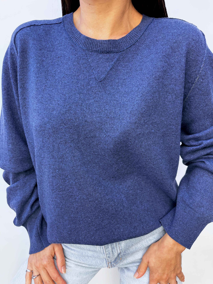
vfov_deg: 71.6
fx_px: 197
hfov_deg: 56.8
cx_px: 106
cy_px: 142
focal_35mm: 24
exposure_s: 1/100
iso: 80
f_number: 1.78
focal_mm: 6.86
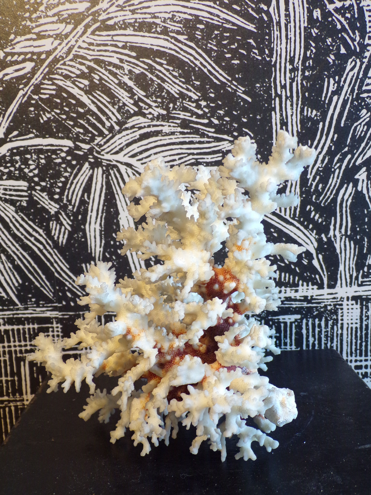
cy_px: 248
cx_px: 186
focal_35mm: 32
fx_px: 457
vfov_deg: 56.8
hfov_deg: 44.2
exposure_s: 1/17
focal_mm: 5.8
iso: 247
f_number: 3.2
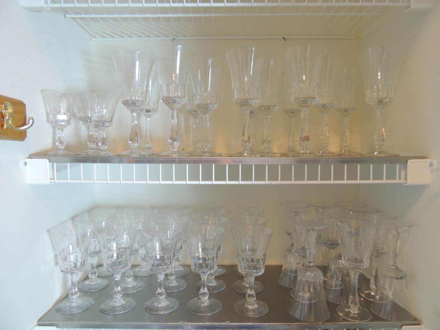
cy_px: 165
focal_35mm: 24
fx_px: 305
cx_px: 220
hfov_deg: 71.6
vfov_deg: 56.8
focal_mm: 4.3
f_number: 3
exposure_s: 1/30
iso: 360
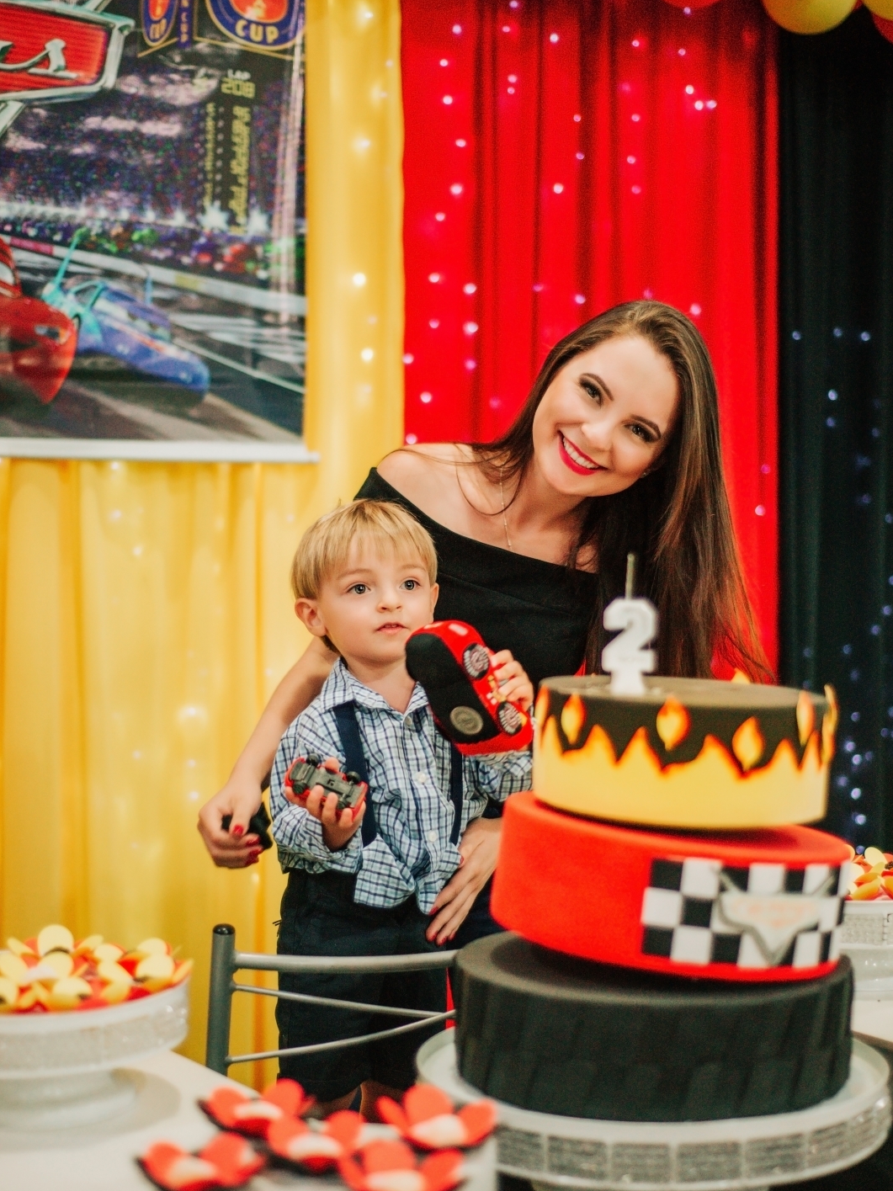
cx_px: 454
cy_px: 609
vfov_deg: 34.9
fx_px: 1892
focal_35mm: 55
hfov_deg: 26.6
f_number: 1.8
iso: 1600
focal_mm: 50
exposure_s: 1/160
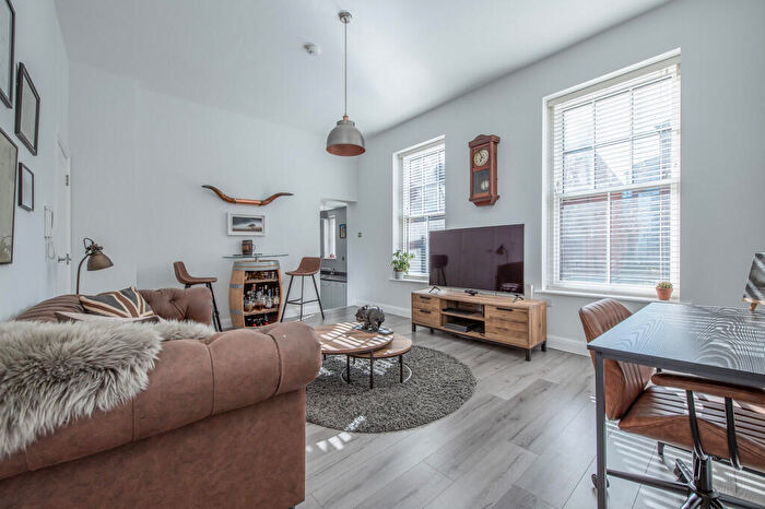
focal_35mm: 14
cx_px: 382
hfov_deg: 104.3
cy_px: 254
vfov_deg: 81.2
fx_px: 297
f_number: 8
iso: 100
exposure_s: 1/30
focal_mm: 14
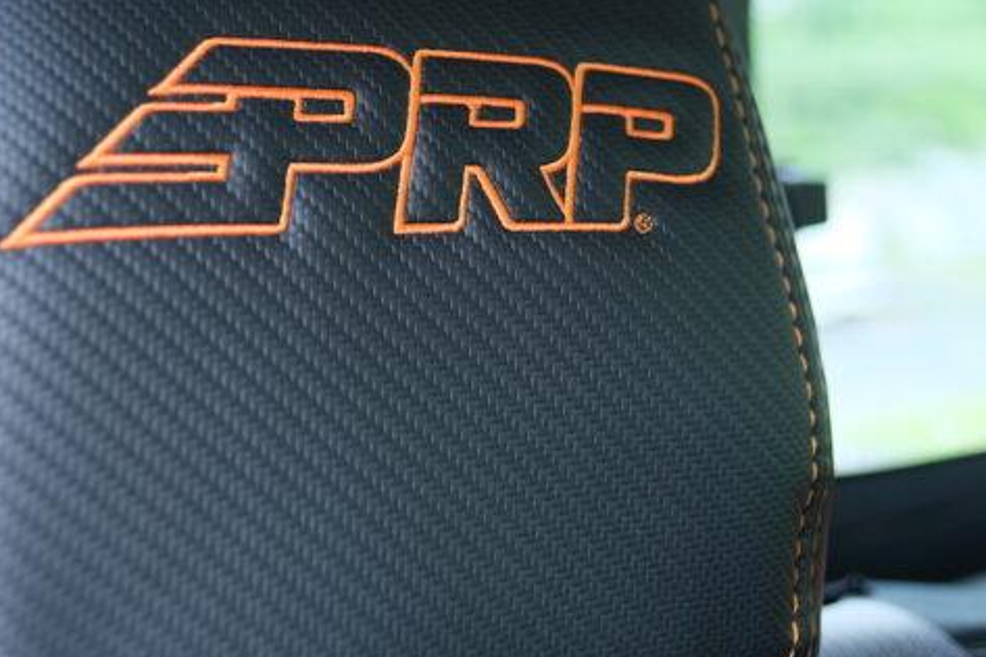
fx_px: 1068
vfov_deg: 33.8
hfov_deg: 49.5
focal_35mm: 39
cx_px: 442
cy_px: 198
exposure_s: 1/20
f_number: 1.8
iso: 500
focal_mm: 16
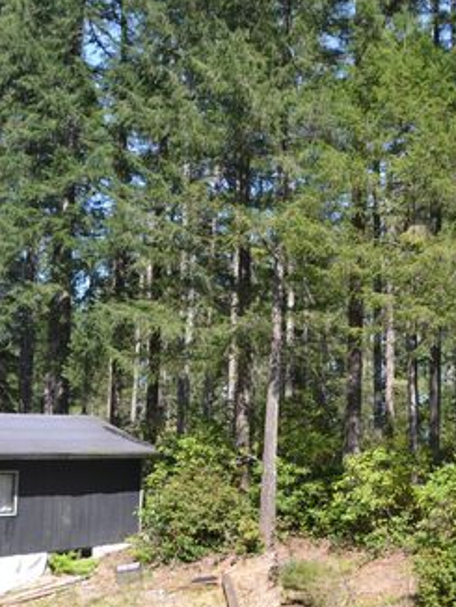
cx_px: 285
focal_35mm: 53
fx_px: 930
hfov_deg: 27.5
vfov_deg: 36.1
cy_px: 304
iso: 100
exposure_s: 1/125
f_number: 5.6
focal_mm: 24
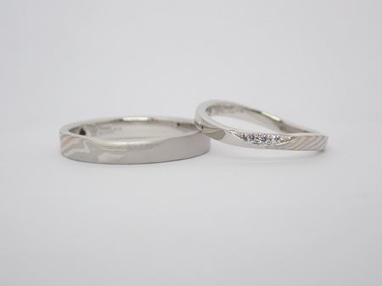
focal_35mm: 77
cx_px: 191
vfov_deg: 19.1
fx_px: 849
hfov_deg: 25.3
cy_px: 143
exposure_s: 1/125
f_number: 4.1
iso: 200
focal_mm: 13.65
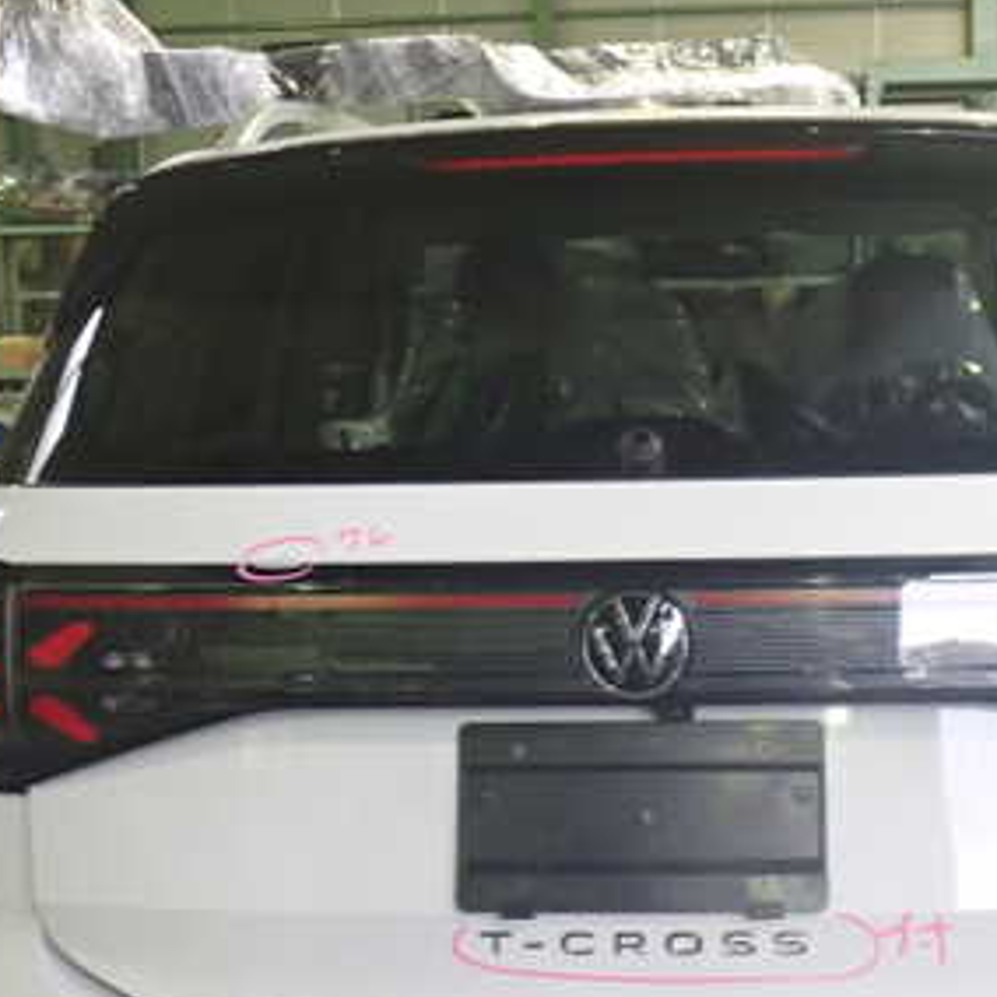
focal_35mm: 56
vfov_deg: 30.6
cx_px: 607
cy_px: 520
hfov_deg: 30.5
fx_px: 1825
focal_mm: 5.4
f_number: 2.3
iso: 320
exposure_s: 1/30
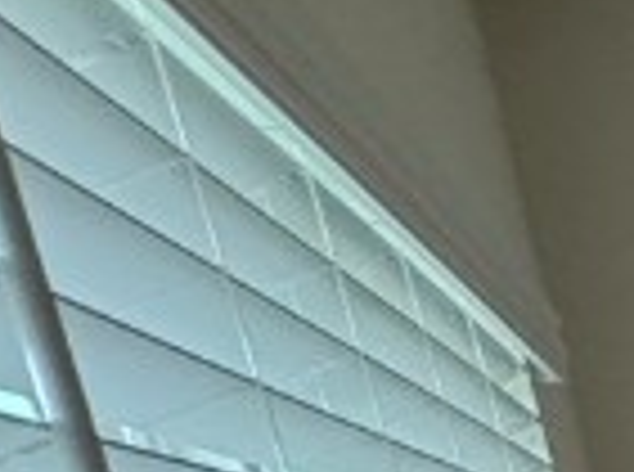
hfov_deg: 10.2
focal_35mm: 102
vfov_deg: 11.6
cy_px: 1164
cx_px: 2109
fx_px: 1863
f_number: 2.2
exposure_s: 1/120
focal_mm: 2.22
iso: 200
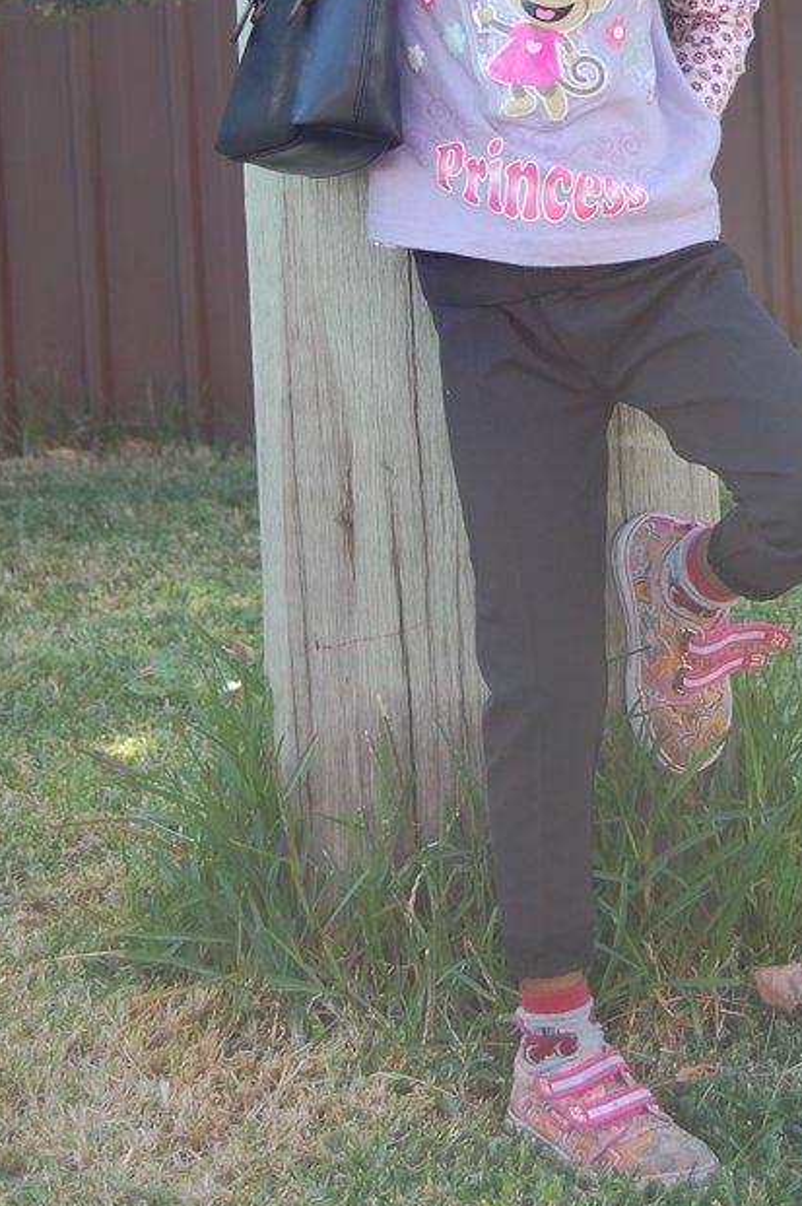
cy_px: 262
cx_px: 624
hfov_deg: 14.5
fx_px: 3146
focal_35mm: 94
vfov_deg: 21.5
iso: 200
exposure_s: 1/125
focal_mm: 38
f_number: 5.6
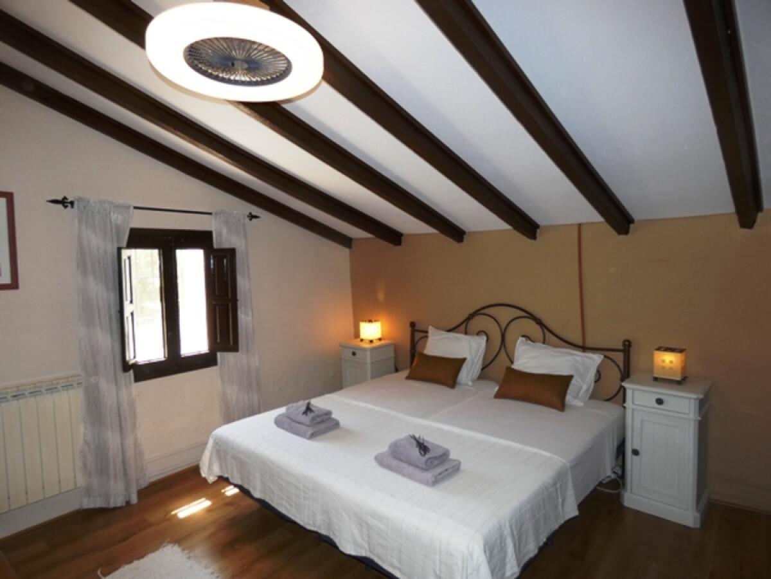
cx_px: 386
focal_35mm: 20
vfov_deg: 66.0
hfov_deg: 81.7
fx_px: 445
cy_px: 290
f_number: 2.8
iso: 125
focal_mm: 3.6
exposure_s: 1/60
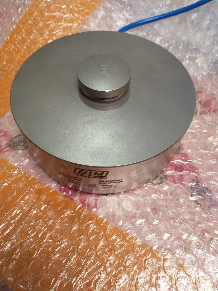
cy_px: 146
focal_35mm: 30
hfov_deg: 46.8
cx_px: 109
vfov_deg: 60.0
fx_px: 252
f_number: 1.8
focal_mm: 3.95
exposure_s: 1/50
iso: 221
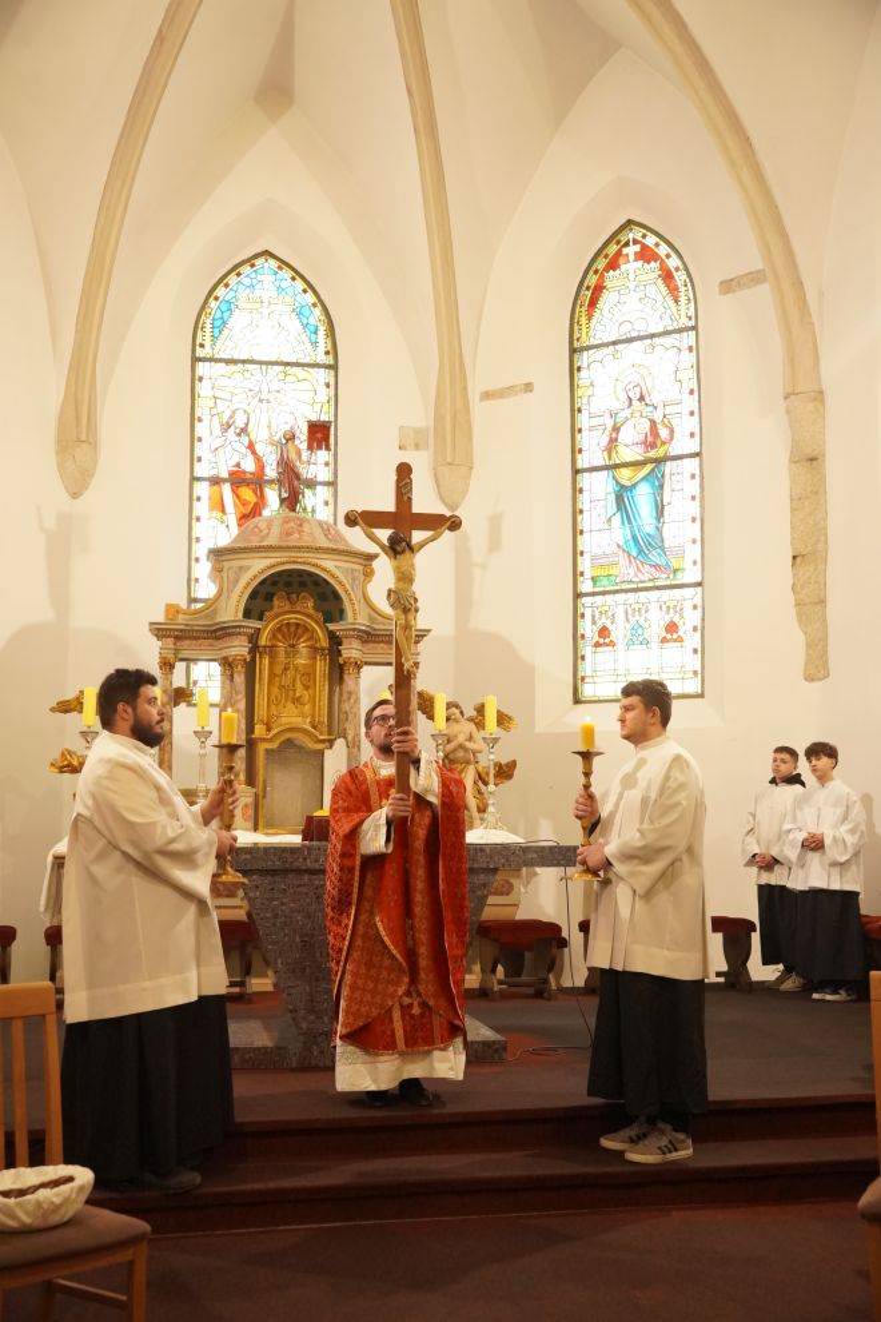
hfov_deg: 34.0
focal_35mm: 39
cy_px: 661
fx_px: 1443
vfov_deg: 49.2
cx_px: 440
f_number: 3.5
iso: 2000
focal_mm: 26.2
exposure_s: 1/125
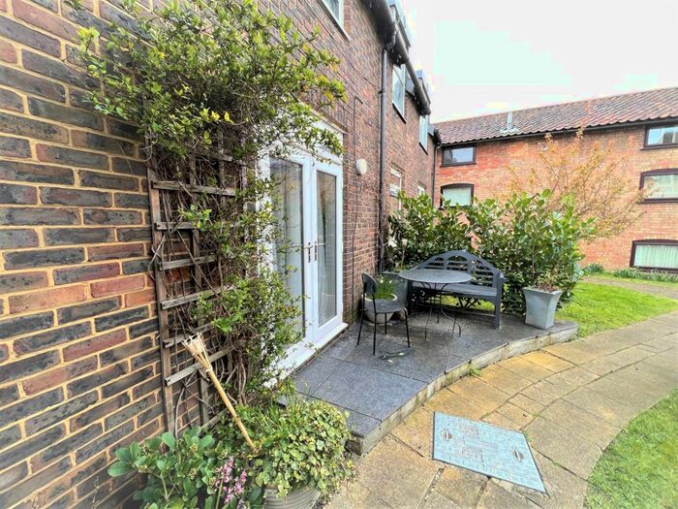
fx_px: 255
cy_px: 254
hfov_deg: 106.2
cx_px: 339
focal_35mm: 13
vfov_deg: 89.9
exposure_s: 1/169
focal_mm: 1.57
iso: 32
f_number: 1.8
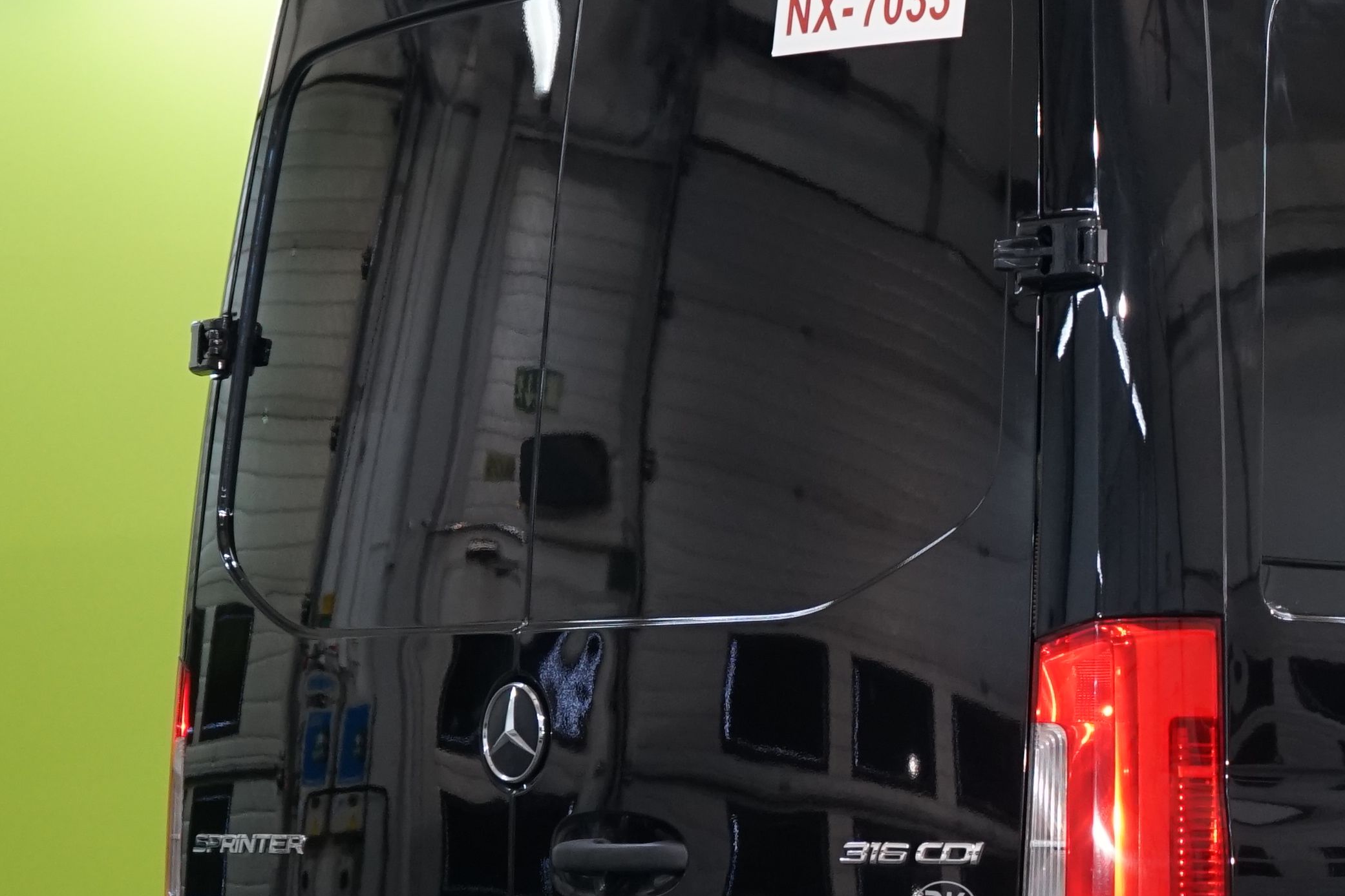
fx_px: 4632
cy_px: 733
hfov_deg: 15.6
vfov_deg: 11.0
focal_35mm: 124
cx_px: 1794
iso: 1000
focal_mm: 43
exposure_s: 1/25
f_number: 5.6
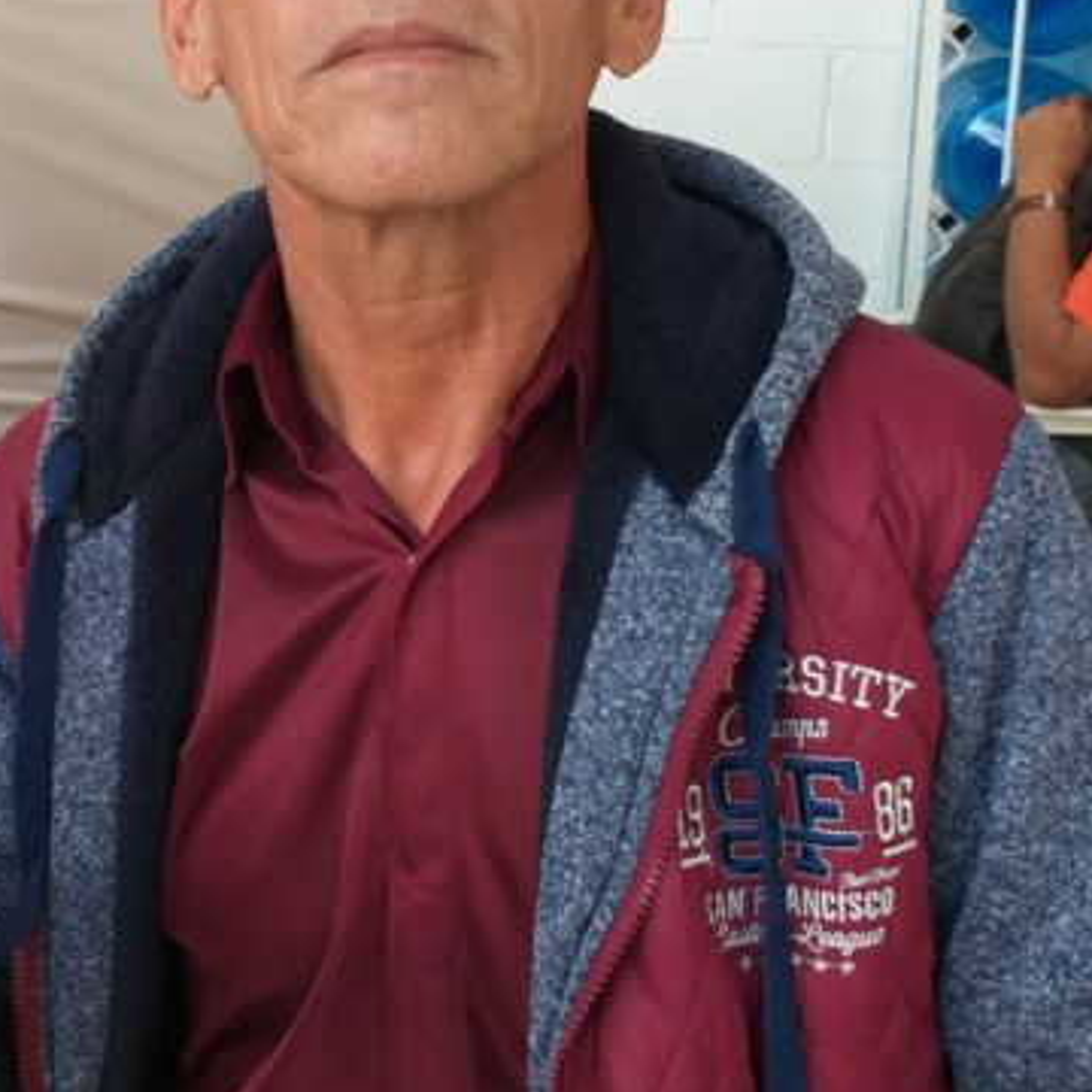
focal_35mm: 49
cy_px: 300
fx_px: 1749
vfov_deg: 34.1
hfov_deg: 34.2
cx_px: 322
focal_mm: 3.93
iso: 160
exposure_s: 1/30
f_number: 1.7
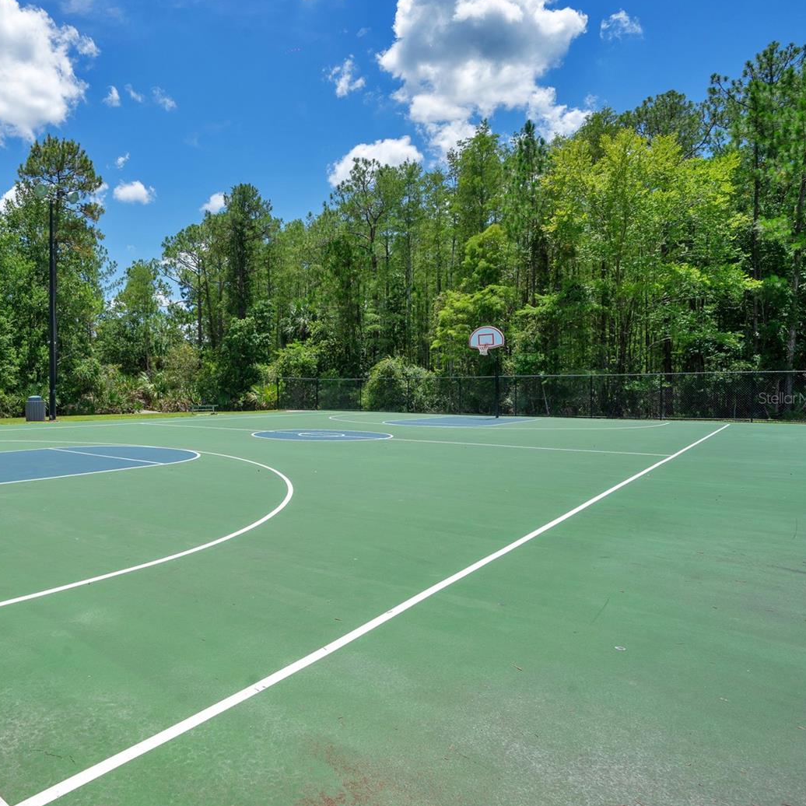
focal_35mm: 21
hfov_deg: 67.7
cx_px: 205
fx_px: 553
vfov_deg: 72.1
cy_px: 398
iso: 100
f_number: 11
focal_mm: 16
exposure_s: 1/160
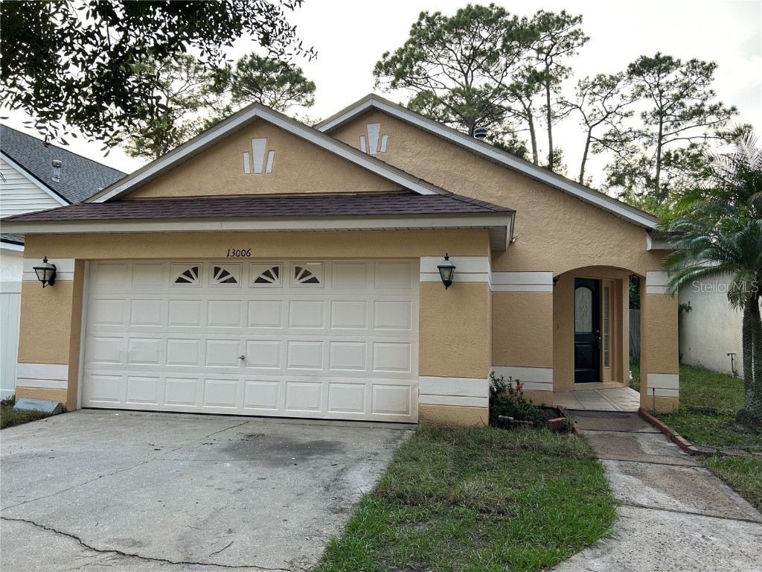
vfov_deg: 53.1
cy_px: 286
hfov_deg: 67.3
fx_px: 572
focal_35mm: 26
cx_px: 381
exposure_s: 1/359
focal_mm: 5.7
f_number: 1.5
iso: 50
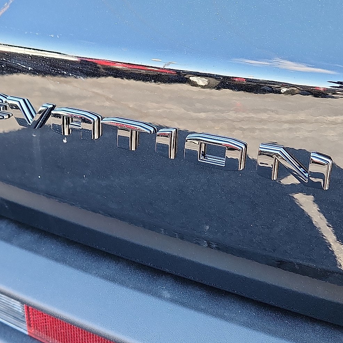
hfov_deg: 49.5
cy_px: 168
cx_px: 139
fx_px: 370
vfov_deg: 49.7
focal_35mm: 33
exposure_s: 1/59.2
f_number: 1.8
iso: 130
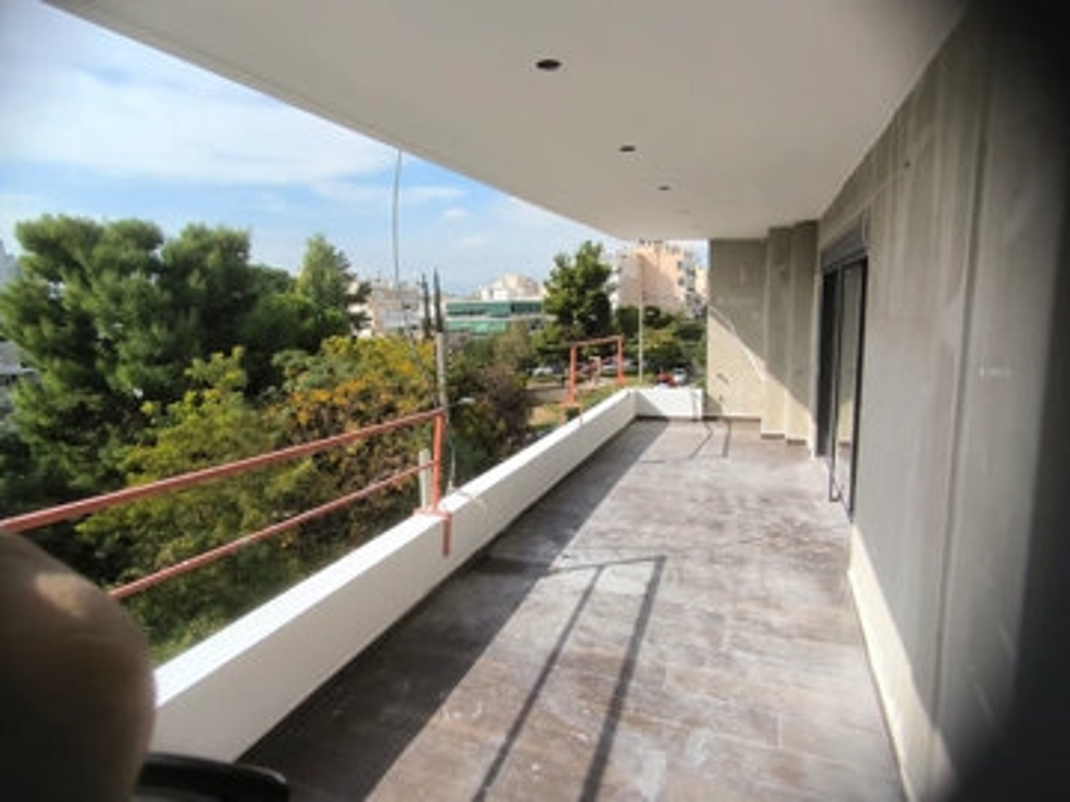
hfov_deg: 81.7
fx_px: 618
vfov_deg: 66.0
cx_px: 535
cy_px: 401
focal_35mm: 20
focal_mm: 1.91
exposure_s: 1/627
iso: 50
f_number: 2.2
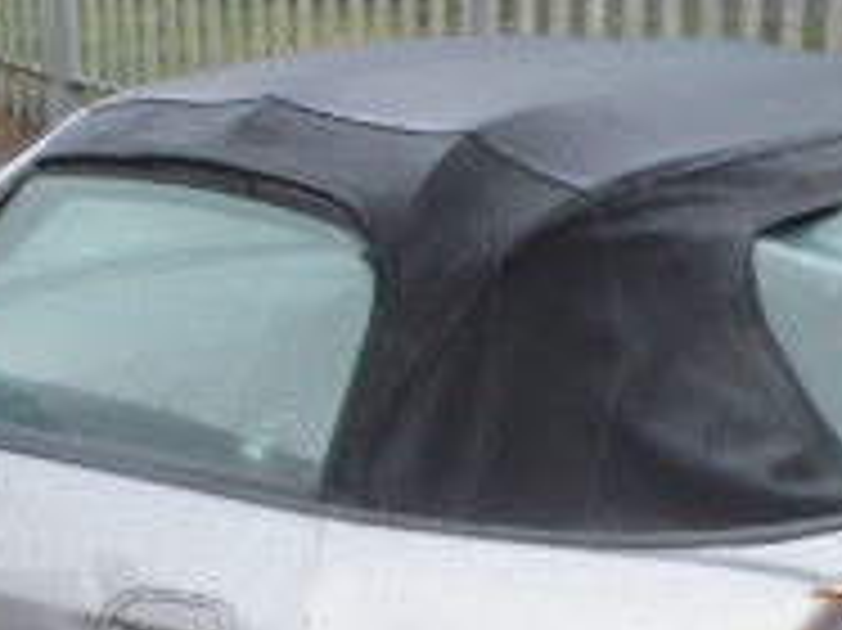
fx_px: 2334
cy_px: 855
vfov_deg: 14.6
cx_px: 585
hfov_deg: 20.4
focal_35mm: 96
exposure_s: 1/30
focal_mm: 5
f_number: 3.9
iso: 250
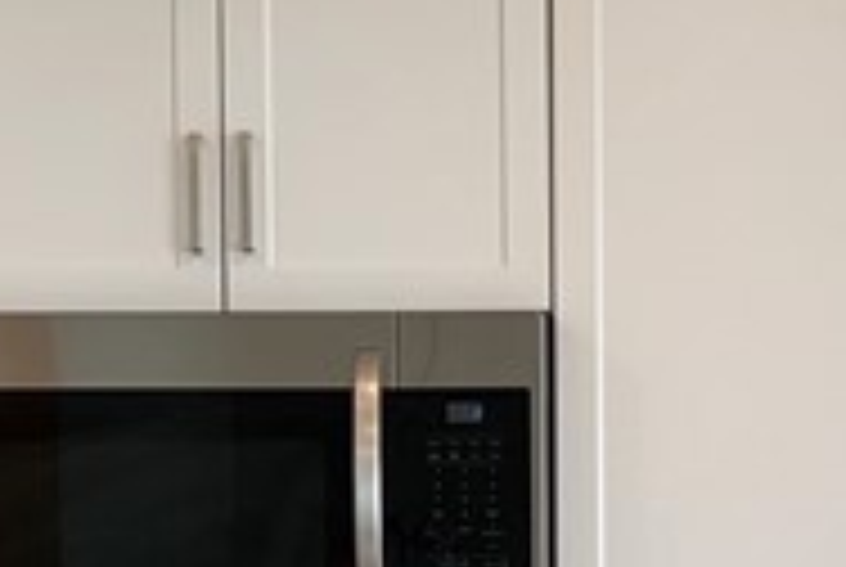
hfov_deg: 13.9
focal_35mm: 147
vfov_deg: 9.2
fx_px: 3460
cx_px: 680
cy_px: 716
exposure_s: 1/120
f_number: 1.5
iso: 40
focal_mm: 5.7
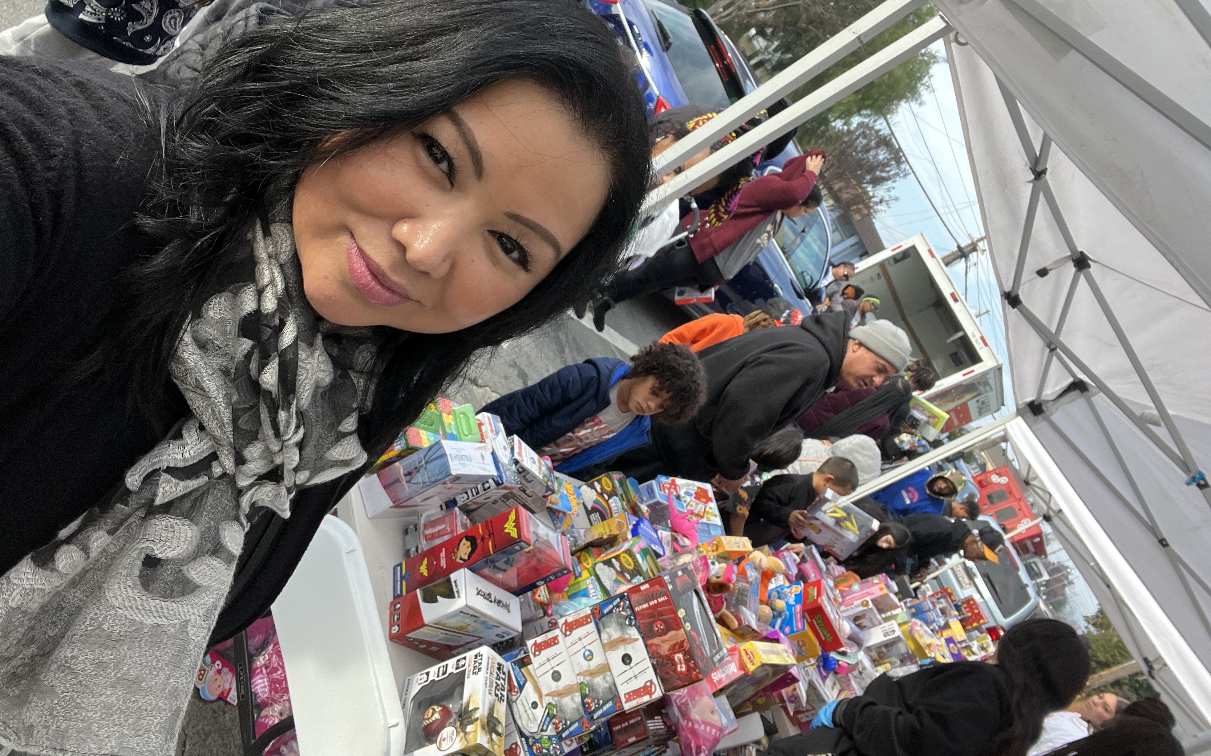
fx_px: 825
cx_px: 609
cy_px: 316
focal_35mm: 25
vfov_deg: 49.1
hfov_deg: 72.5
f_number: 2.2
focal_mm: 2.71
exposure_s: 1/147
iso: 40
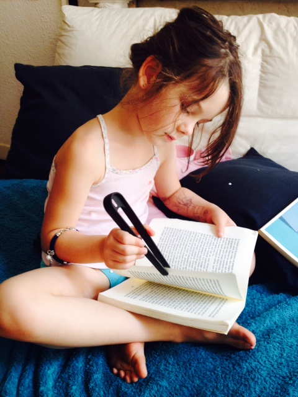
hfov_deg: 40.7
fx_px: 402
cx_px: 149
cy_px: 198
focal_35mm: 35
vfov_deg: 52.6
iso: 50
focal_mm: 4.28
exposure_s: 1/40
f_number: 2.4
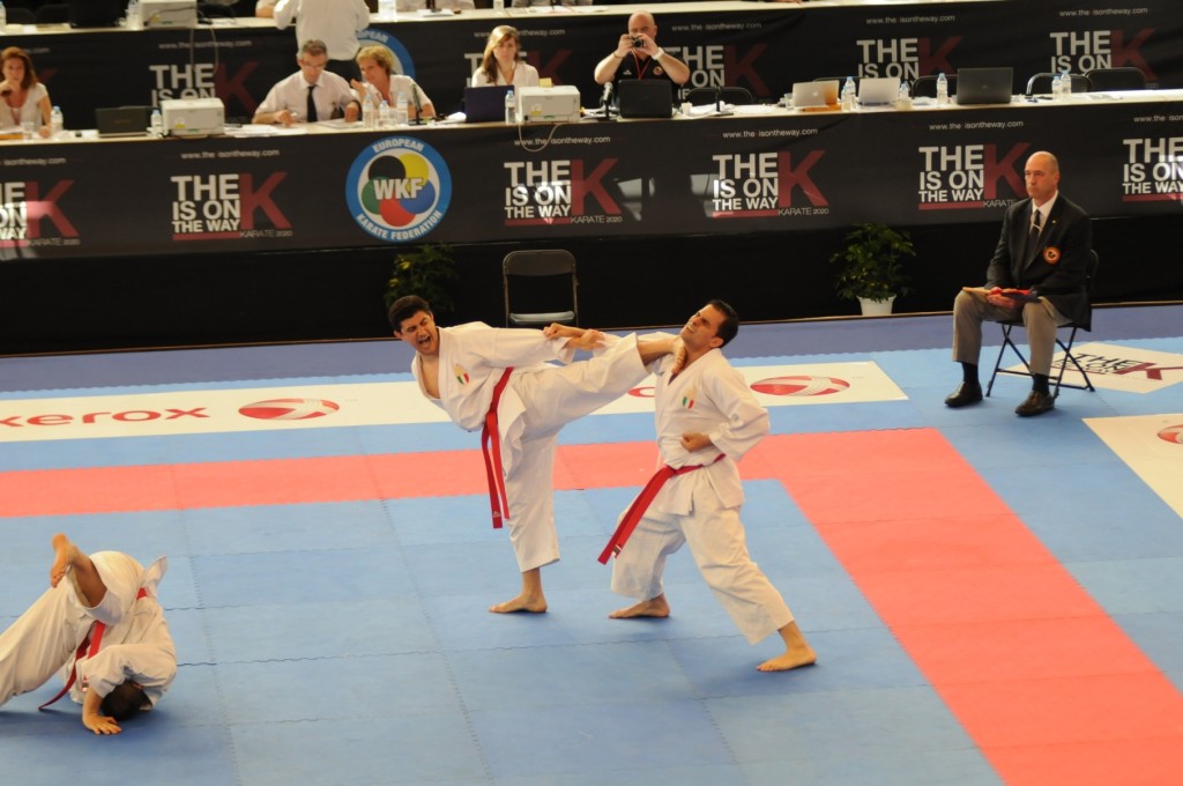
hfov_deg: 13.7
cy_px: 393
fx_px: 4923
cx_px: 592
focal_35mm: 150
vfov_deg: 9.1
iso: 800
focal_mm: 100
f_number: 2.8
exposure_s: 1/800
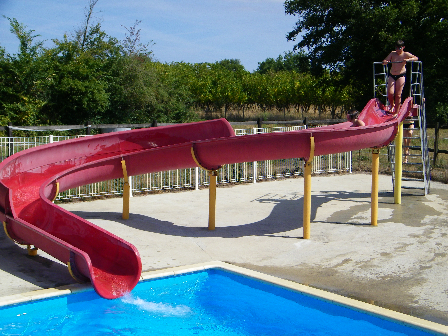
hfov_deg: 34.9
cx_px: 224
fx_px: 712
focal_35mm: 55
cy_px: 168
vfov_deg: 26.6
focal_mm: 9.7
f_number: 8.2
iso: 80
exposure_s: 1/250
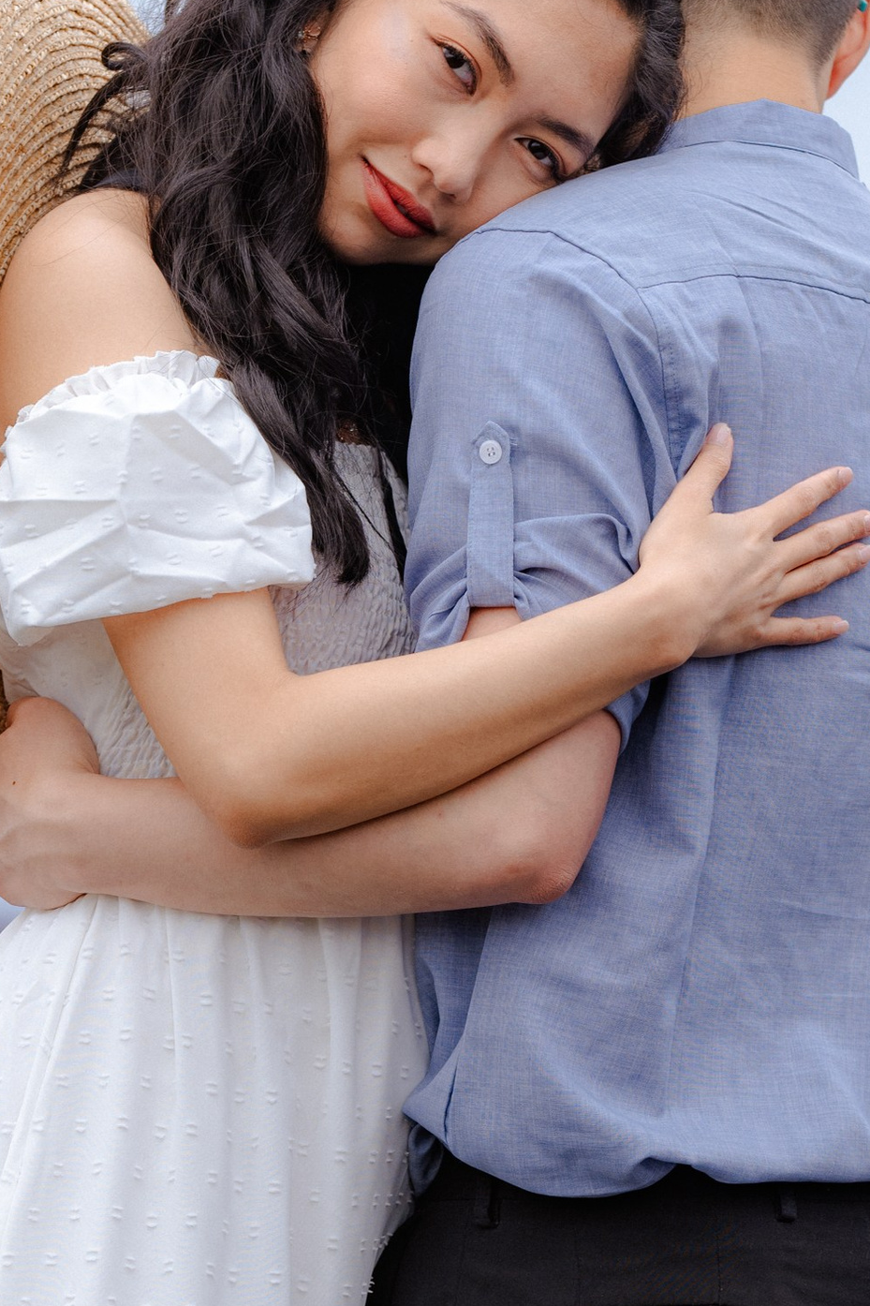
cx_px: 480
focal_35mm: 372
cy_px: 1003
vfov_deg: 5.5
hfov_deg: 3.7
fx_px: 13487
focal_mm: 135
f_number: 4
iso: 100
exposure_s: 1/400
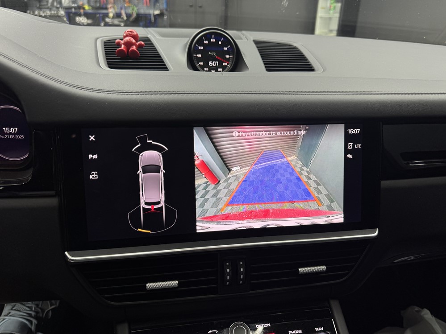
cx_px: 223
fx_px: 309
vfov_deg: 56.8
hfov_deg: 71.6
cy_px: 167
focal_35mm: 24
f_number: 1.78
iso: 64
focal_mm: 6.76
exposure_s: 1/103
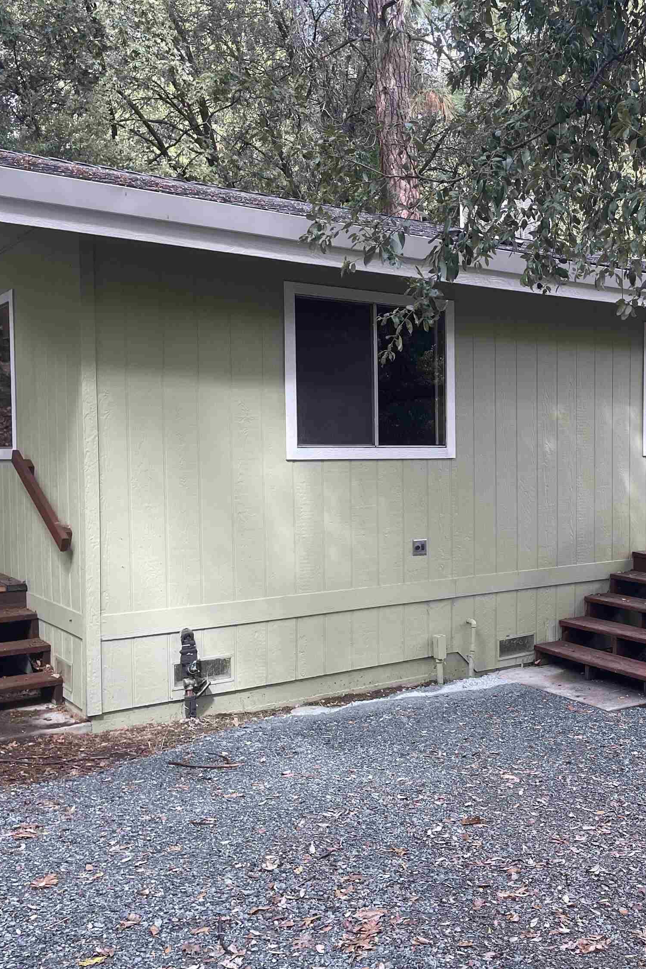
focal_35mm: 37
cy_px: 496
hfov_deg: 34.2
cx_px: 569
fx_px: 996
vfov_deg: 51.9
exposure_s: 1/227
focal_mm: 4.2
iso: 32
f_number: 1.6
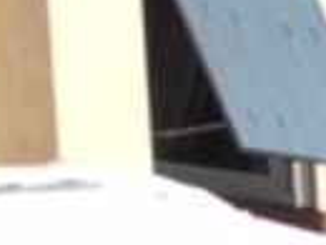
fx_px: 2151
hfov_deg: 7.4
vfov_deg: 6.2
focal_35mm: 228
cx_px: 1051
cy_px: 628
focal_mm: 4.15
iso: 25
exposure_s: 1/1241
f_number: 2.2
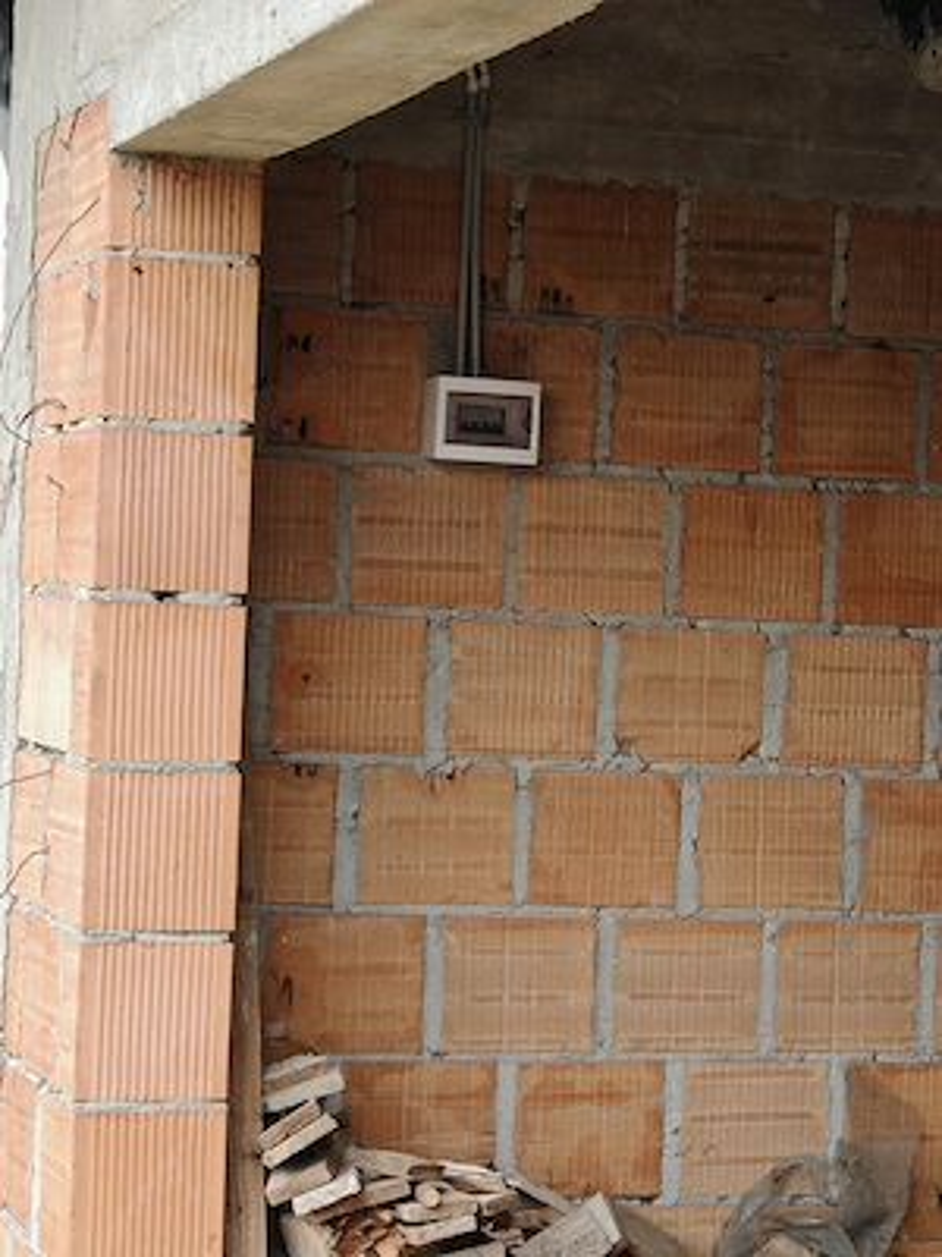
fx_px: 3302
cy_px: 628
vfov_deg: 21.5
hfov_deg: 16.2
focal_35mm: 91
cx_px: 471
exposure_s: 1/100
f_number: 2.6
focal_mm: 15.38
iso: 125
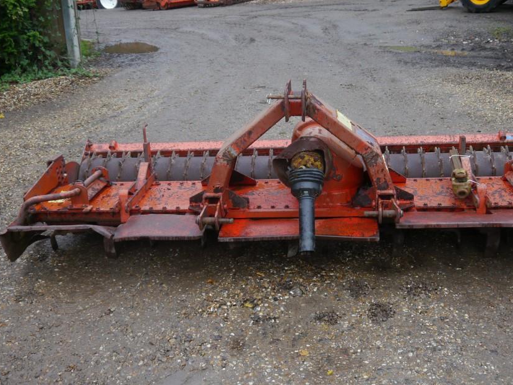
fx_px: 623
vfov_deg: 34.4
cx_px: 298
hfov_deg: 44.6
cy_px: 188
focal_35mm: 42
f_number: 4.5
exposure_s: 1/125
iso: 160
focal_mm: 17
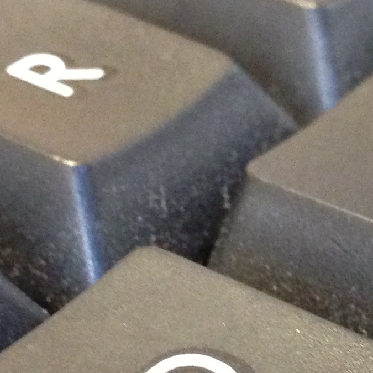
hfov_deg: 11.9
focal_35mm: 141
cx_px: 533
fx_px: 1719
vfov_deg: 12.3
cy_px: 345
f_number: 2.4
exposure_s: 1/20
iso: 400
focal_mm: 4.12
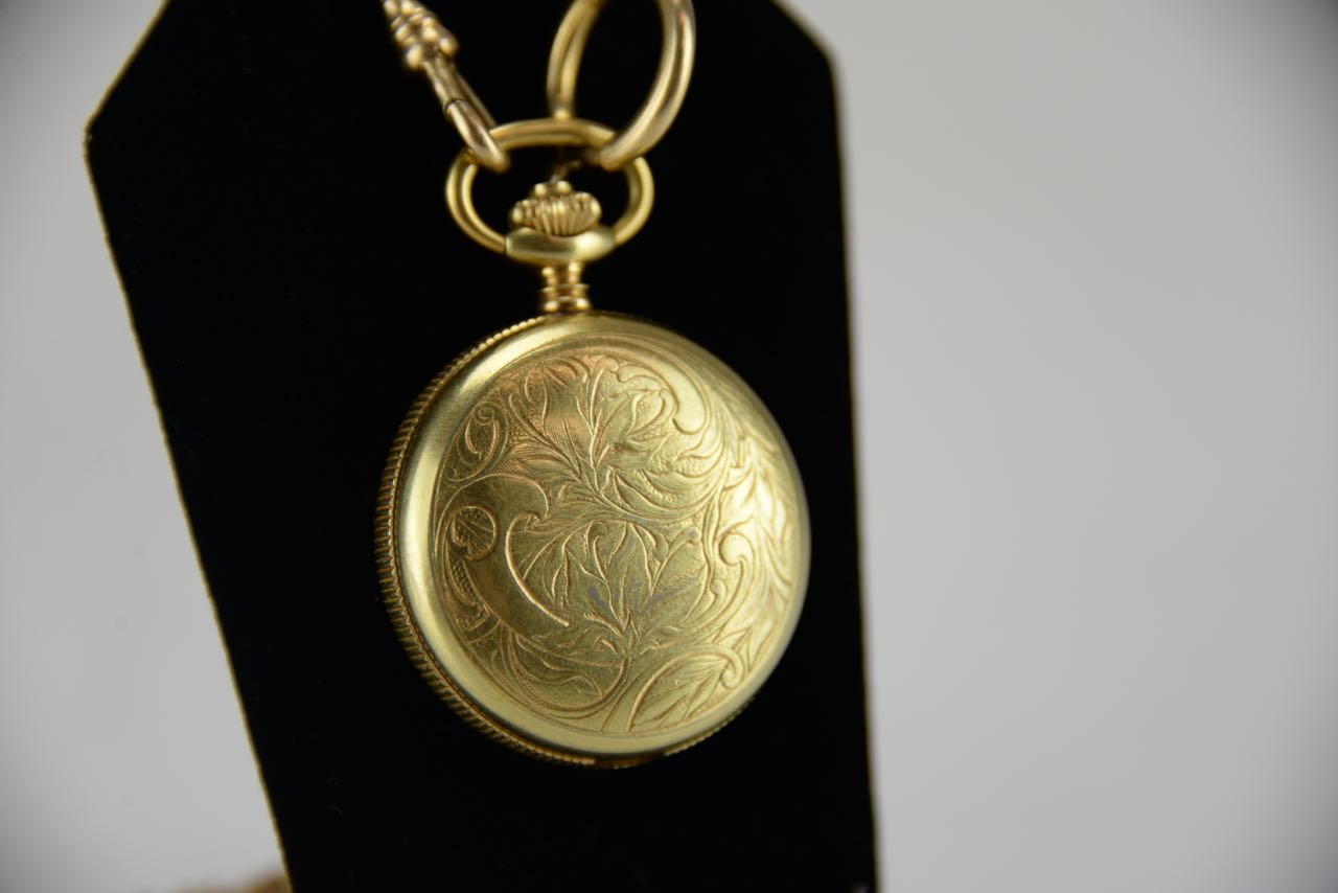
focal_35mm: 300
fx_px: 11152
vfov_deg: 4.6
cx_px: 669
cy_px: 446
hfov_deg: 6.9
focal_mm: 300
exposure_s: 1/160
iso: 400
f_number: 5.6
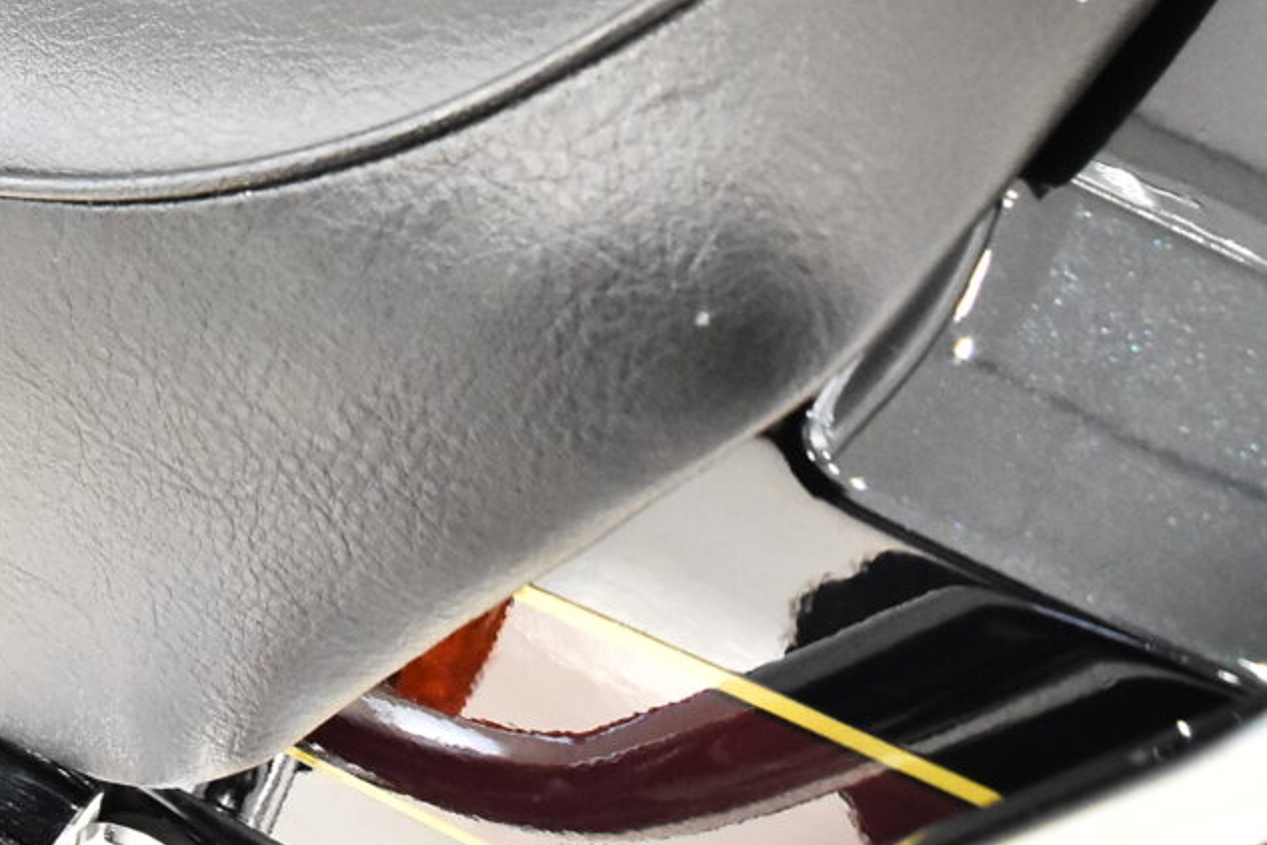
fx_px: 3361
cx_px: 8
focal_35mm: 96
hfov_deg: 20.7
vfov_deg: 13.7
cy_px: -309
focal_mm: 21
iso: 2500
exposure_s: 1/100
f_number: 5
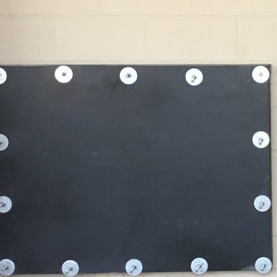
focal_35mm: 114
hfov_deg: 14.3
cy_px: 73
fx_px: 1032
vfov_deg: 15.2
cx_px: 417
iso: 40
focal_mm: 3.3
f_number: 2.4
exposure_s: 1/120
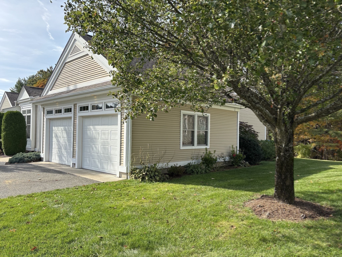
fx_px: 257
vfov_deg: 53.1
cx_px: 171
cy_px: 128
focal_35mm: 26
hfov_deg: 67.3
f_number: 1.6
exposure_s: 1/1295
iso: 50
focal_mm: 5.96
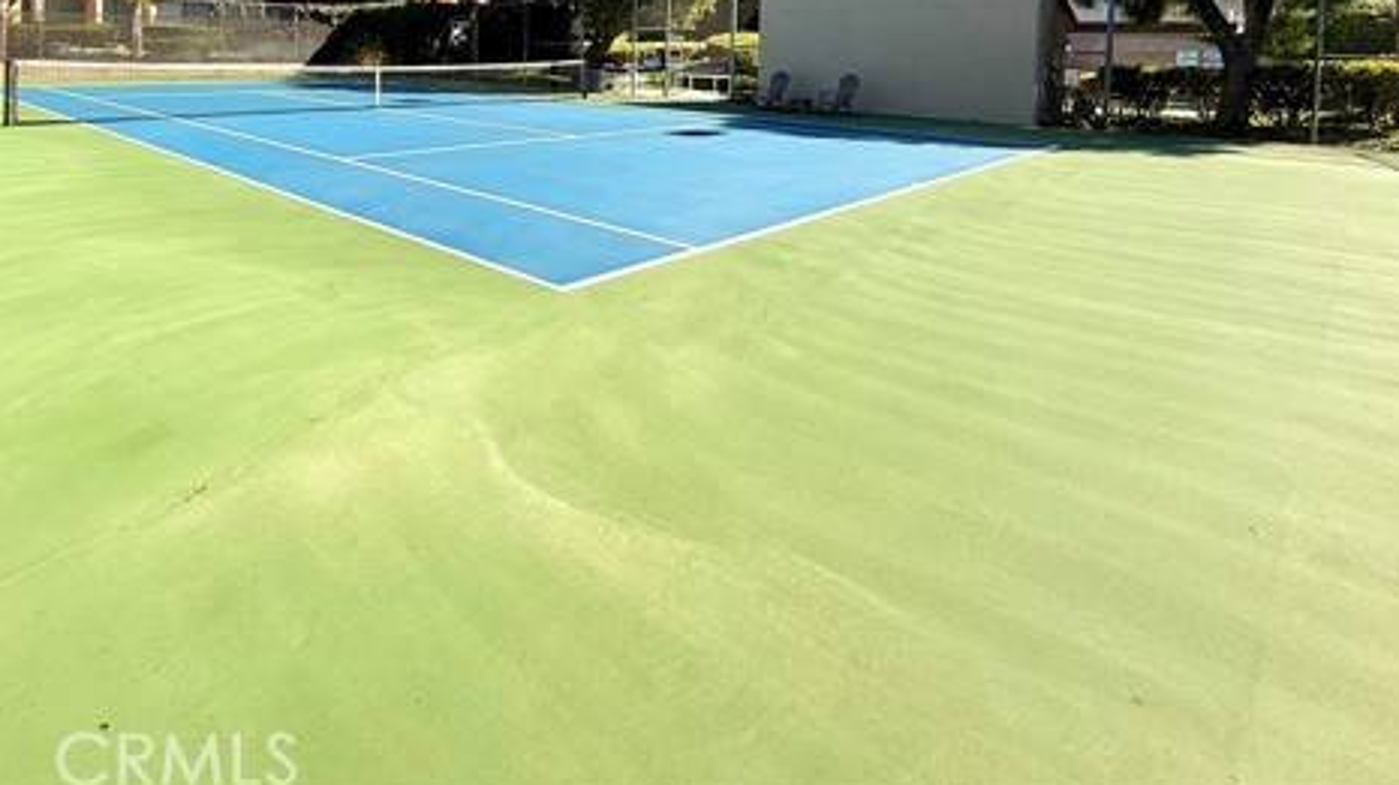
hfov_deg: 83.3
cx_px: 599
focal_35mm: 21
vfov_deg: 48.1
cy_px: 81
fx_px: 779
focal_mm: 2.22
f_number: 2.2
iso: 50
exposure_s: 1/888
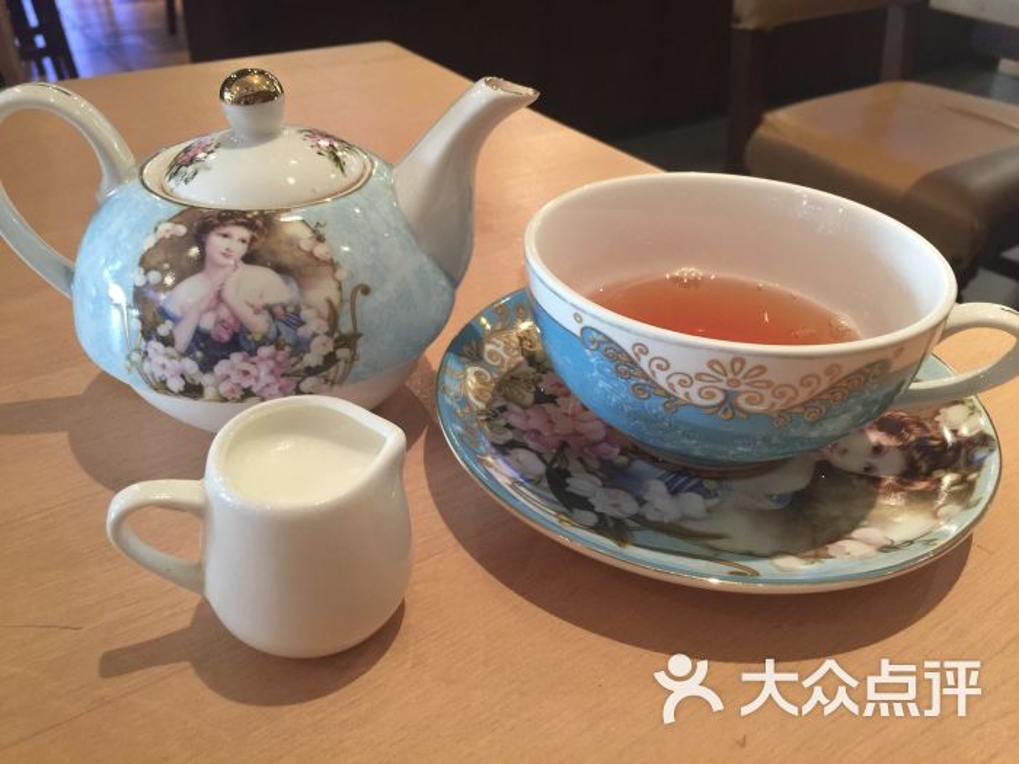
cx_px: 510
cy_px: 382
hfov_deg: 61.7
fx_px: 854
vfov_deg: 48.2
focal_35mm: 29
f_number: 2.2
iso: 100
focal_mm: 4.15
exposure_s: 1/10
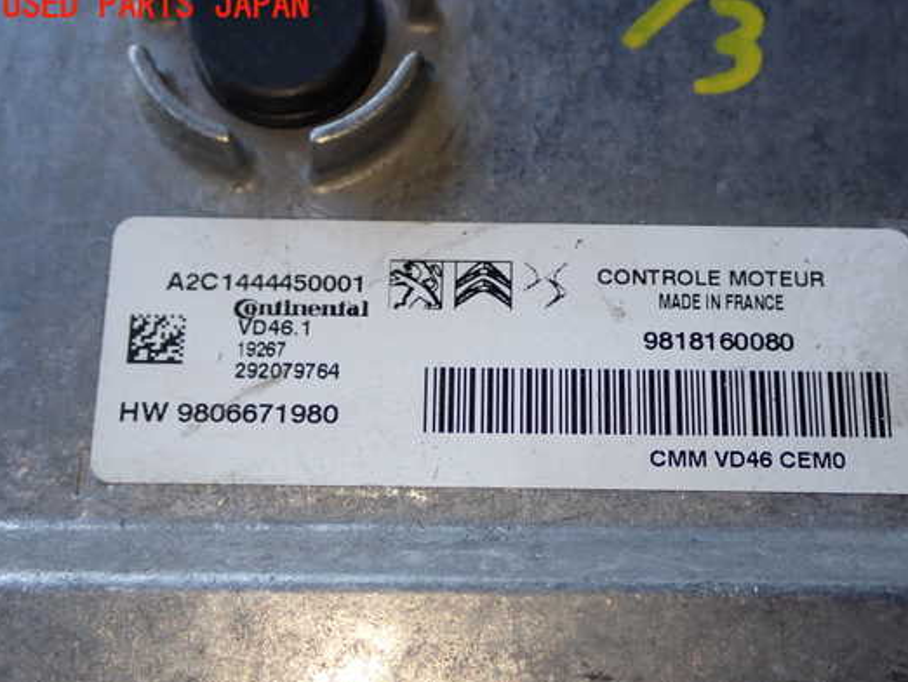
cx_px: 515
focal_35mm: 54
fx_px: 1417
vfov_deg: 27.0
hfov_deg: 35.5
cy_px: 376
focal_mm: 8.4
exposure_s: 1/100
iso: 125
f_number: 3.1
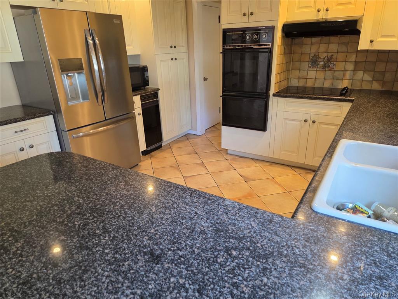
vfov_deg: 58.9
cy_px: 150
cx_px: 199
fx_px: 264
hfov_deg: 73.9
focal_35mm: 23
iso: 320
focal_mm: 5.4
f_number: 1.8
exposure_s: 1/120
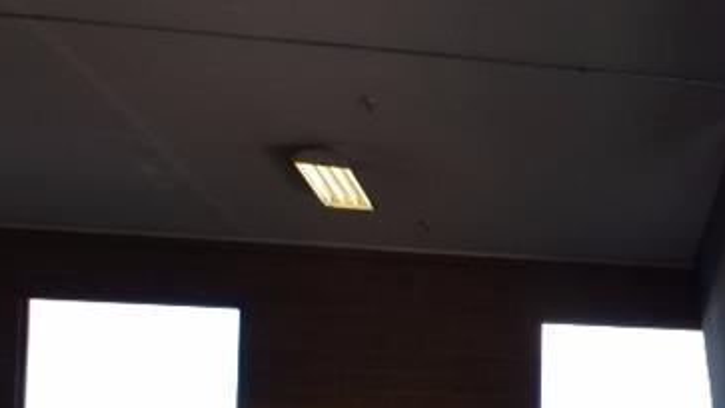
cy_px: 486
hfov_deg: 26.3
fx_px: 1249
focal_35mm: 65
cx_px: 1001
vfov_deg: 17.7
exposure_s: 1/125
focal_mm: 10
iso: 400
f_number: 9
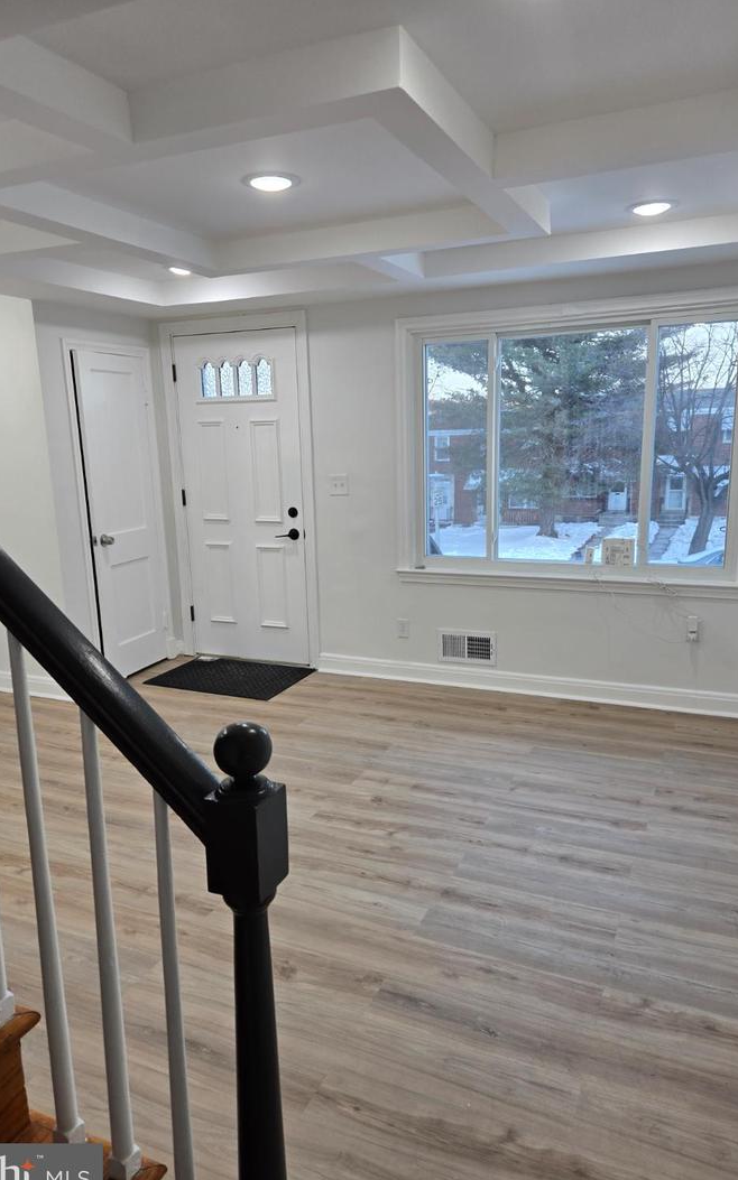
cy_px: 603
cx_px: 360
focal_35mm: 25
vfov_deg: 72.5
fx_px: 805
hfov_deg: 49.3
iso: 64
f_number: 1.8
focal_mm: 5.4
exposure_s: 1/120
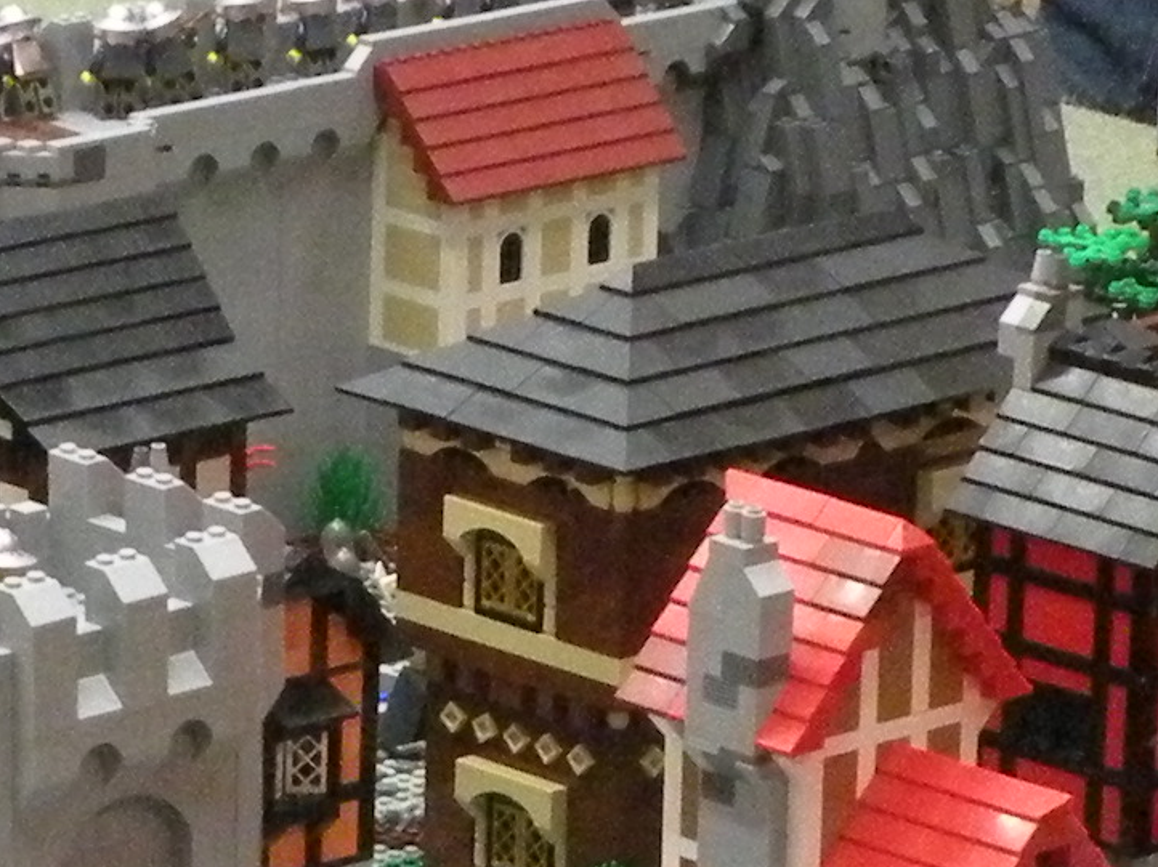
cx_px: 318
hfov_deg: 7.0
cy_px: 973
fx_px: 9464
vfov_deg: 5.2
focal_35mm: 283
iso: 400
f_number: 3.5
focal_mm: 9.8
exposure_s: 1/21.2
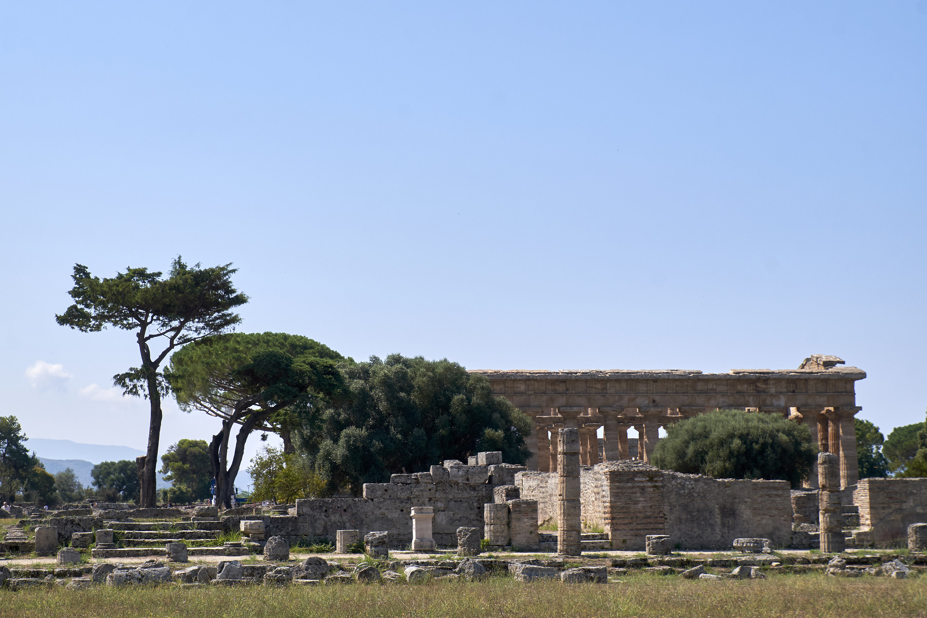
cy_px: 310
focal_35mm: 67
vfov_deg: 20.3
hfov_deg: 30.1
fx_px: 1725
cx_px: 460
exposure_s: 1/350
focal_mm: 43.9
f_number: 11
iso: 400
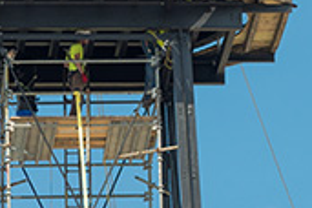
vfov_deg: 3.0
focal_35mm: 457
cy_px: -123
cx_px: 146
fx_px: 3960
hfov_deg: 4.5
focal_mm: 135
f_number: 6.7
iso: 200
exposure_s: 1/1500
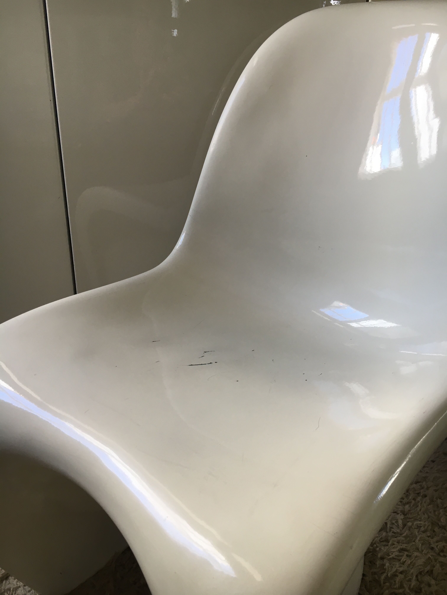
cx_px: 224
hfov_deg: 48.2
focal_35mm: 29
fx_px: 499
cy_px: 298
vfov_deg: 61.7
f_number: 2.2
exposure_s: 1/33
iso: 32
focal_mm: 4.15
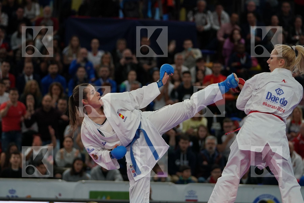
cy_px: 102
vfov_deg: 7.3
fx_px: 1596
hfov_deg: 10.9
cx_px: 152
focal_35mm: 189
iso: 1250
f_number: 2.8
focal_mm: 126
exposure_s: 1/1000
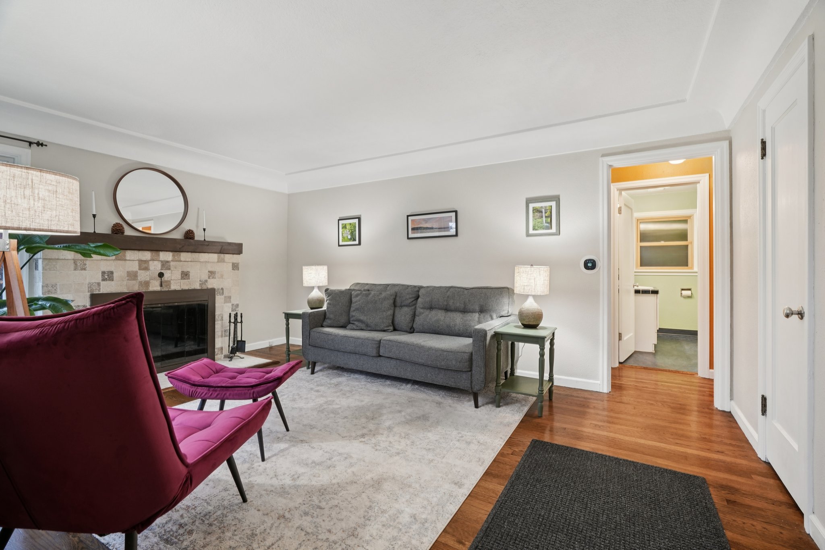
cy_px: 275
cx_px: 412
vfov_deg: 73.7
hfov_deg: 96.7
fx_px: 367
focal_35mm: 16
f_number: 8
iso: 400
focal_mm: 16
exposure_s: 1/2.5
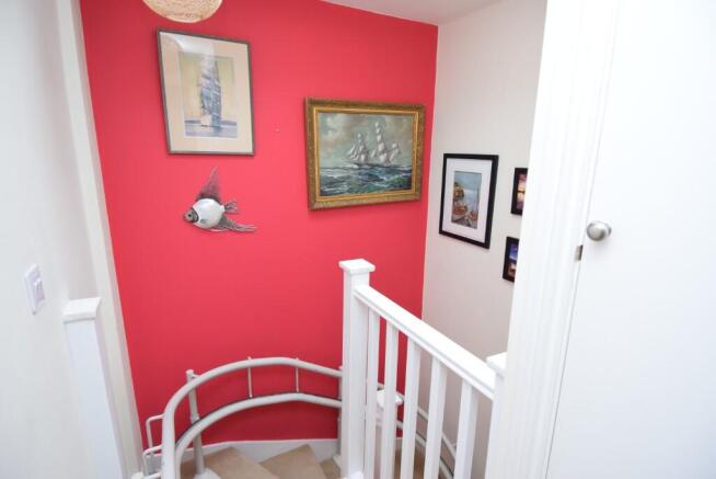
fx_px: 358
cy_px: 240
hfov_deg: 90.0
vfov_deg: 67.5
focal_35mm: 18
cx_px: 358
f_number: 4
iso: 800
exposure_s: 1/60
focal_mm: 12
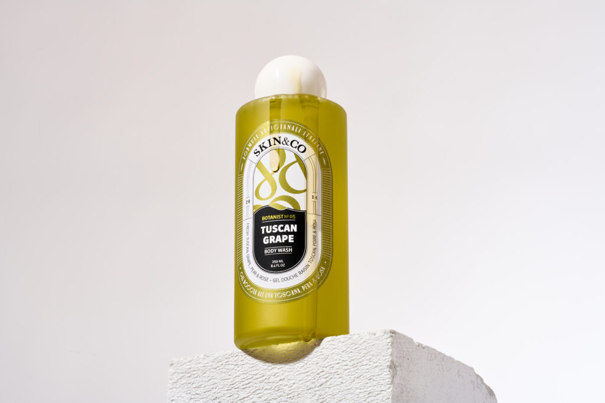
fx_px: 1765
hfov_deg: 19.5
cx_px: 302
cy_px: 202
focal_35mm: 105
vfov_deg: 13.0
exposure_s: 1/160
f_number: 18
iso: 64
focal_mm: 105
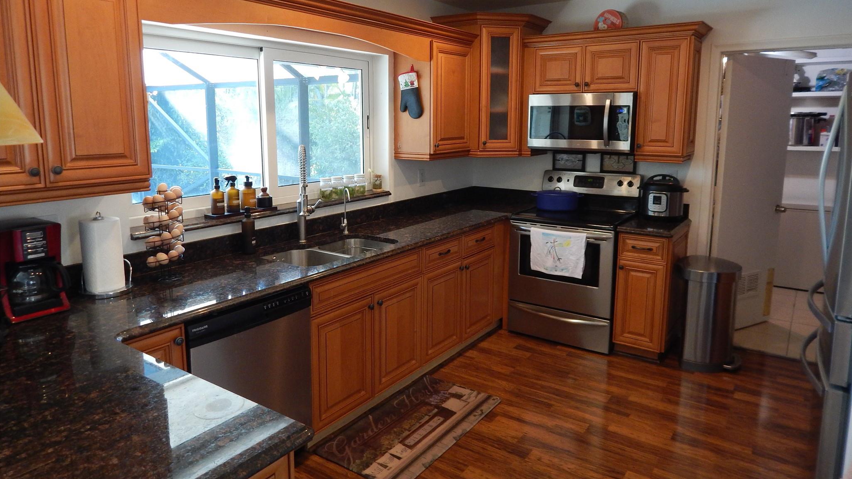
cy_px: 206
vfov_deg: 47.5
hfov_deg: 76.3
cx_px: 426
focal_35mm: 24
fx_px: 542
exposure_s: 1/30
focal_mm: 4
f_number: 3
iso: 250
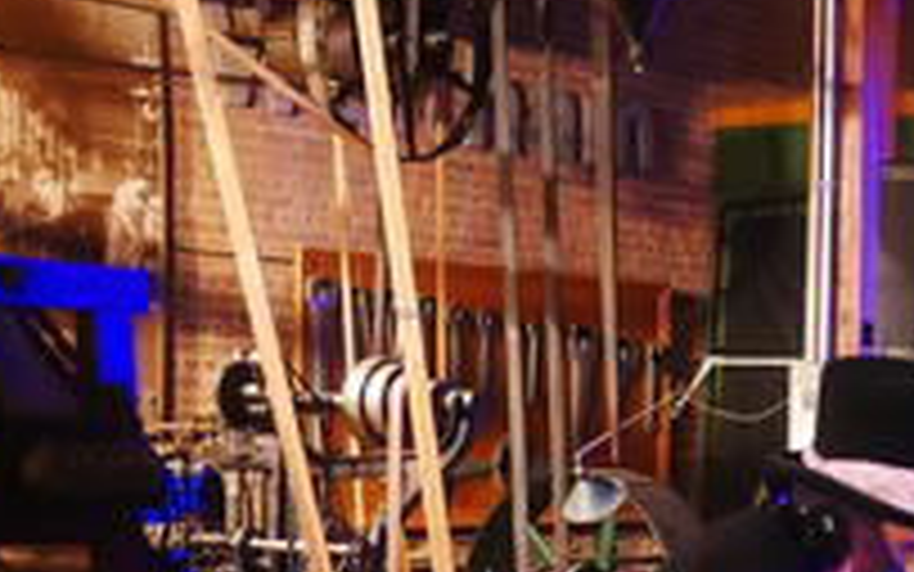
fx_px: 2342
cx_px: 946
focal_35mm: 94
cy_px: 545
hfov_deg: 21.2
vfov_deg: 13.8
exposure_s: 1/60
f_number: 1.7
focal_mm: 20
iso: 4000
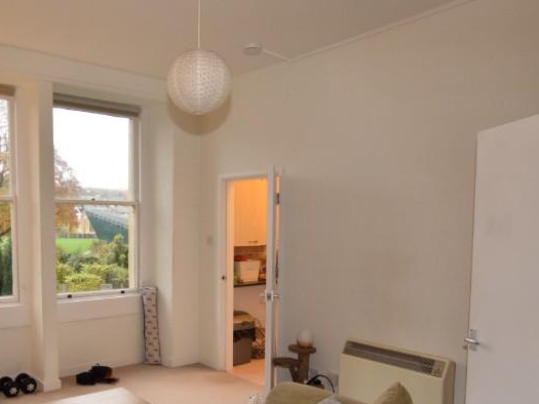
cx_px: 184
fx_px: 482
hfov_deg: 57.3
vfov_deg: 44.9
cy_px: 269
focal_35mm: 31
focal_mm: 11
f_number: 3.5
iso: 1000
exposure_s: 1/200
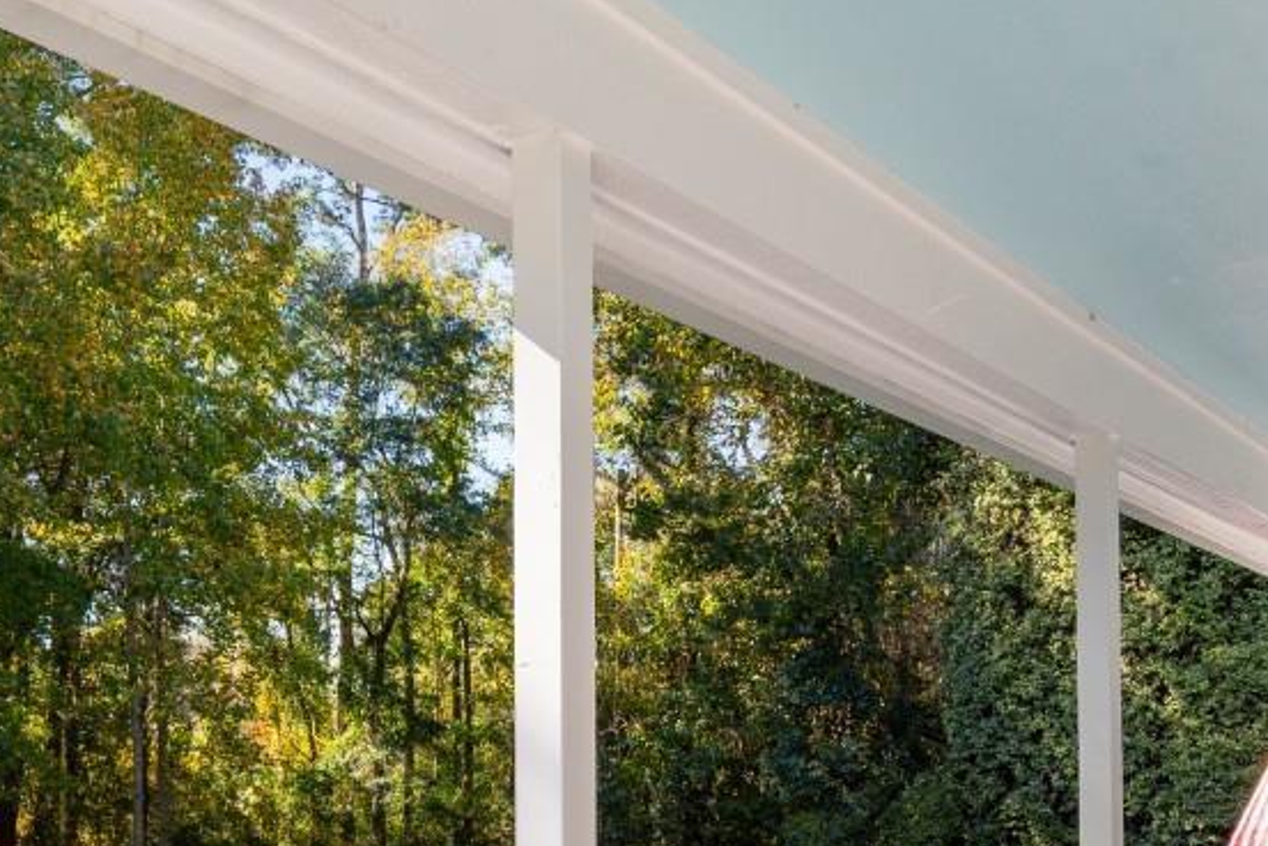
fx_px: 1550
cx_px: 521
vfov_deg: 29.0
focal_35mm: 44
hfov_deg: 44.3
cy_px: 793
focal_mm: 10
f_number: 5.6
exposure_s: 1/125
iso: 100
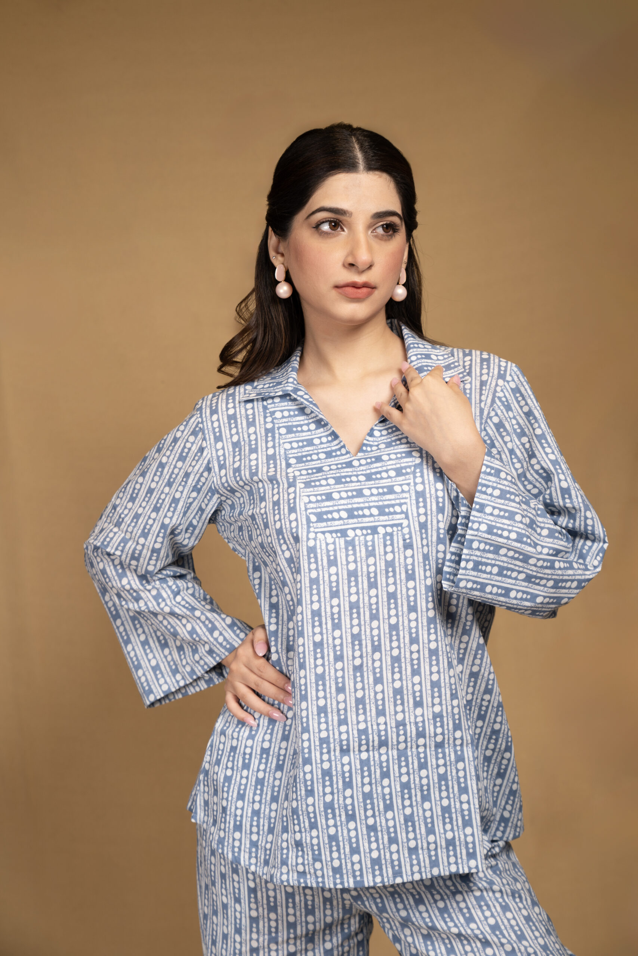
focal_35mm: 59
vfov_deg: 33.9
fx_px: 1568
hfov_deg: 23.0
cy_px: 478
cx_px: 319
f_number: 4.5
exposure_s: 1/100
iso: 200
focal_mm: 59
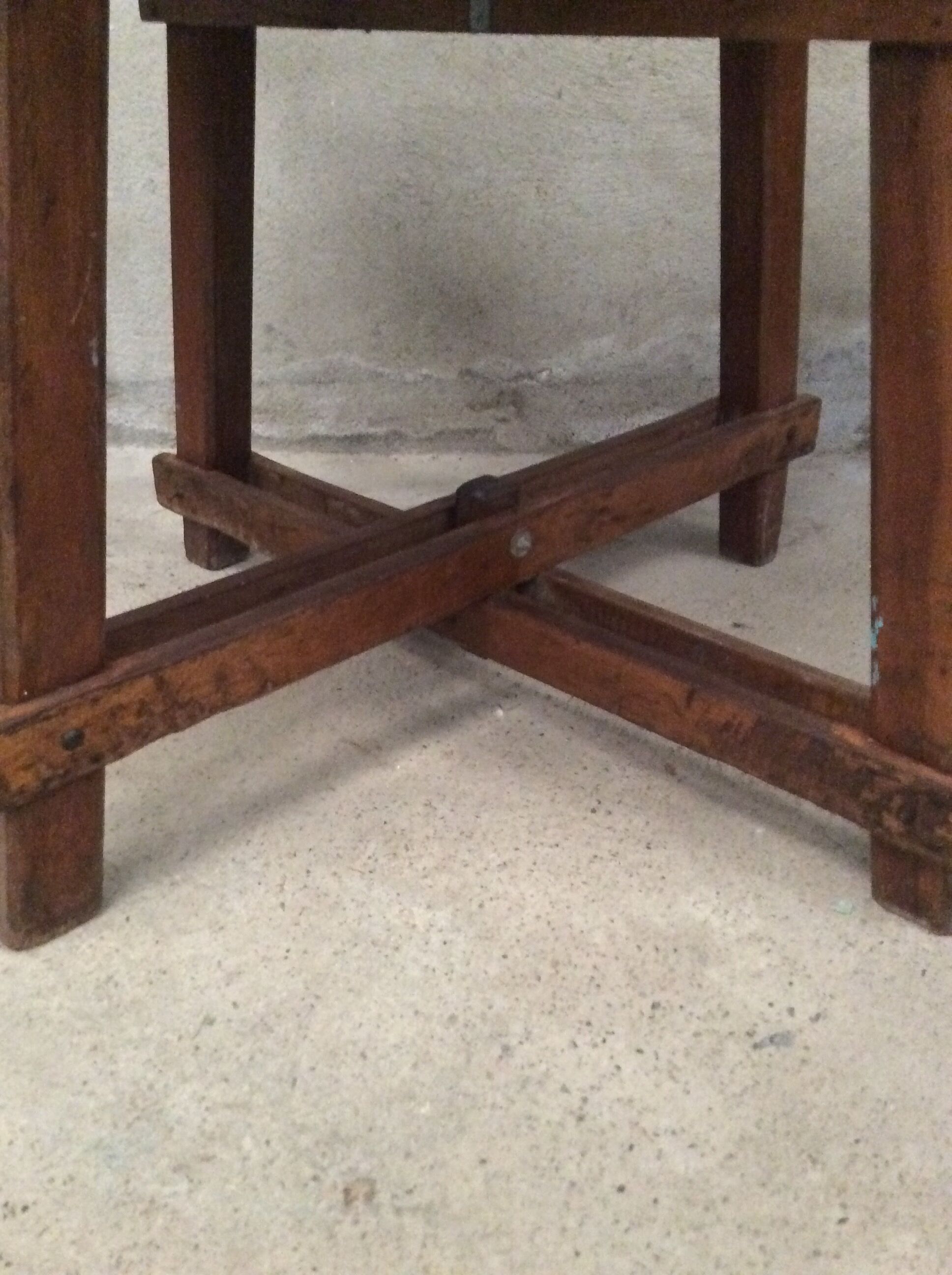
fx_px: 1177
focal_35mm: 32
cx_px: 476
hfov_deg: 44.1
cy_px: 638
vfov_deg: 56.9
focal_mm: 3.3
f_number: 2.4
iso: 800
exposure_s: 1/17
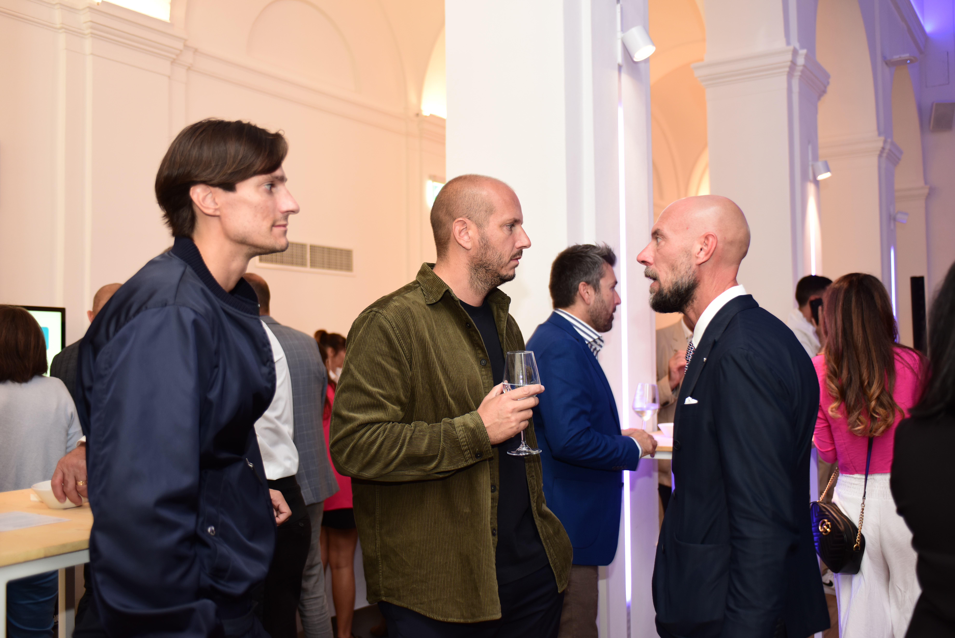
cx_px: 478
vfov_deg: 24.2
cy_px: 319
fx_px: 1486
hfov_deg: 35.6
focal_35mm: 56
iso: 500
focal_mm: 56
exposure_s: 1/60
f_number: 2.8
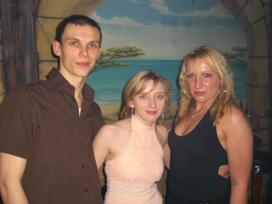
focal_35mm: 38
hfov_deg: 49.0
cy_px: 102
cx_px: 136
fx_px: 299
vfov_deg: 37.7
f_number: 2.8
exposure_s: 1/60
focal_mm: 7.9
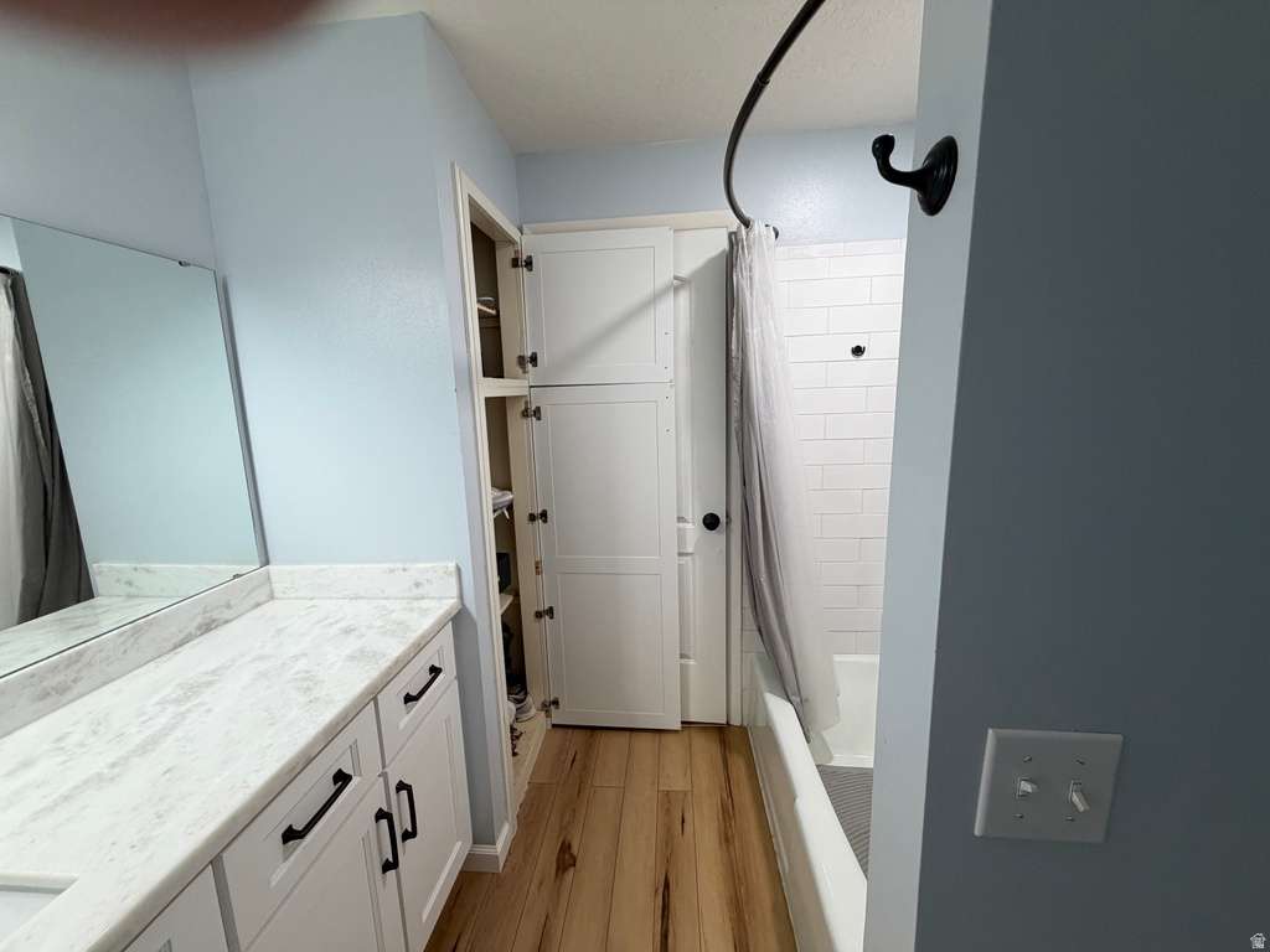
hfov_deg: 102.1
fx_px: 514
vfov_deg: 85.7
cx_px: 635
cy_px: 476
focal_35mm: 14
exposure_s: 1/120
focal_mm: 2.22
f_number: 2.2
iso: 160
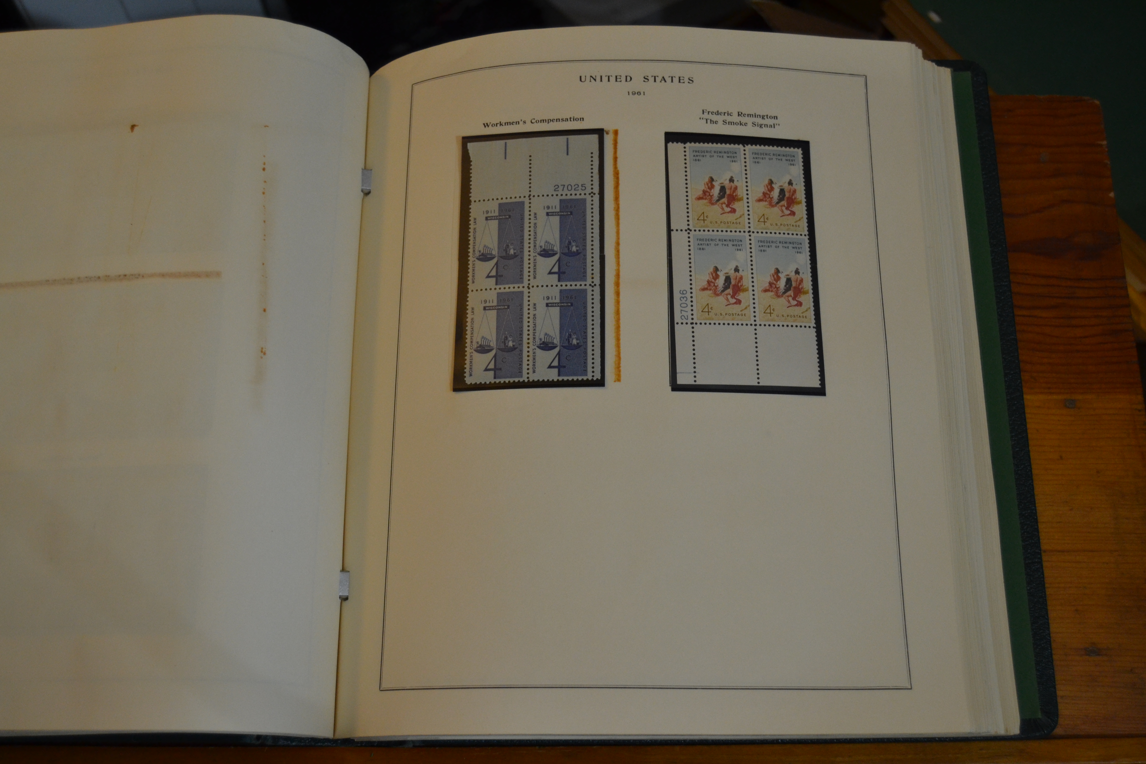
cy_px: 382
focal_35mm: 39
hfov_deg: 49.6
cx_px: 573
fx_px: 1241
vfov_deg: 34.2
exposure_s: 1/60
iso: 900
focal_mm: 26
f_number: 4
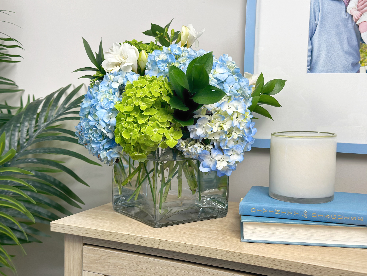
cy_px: 138
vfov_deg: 30.3
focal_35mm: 48
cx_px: 184
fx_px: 509
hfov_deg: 39.7
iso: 80
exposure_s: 1/120
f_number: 1.78
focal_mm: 6.86
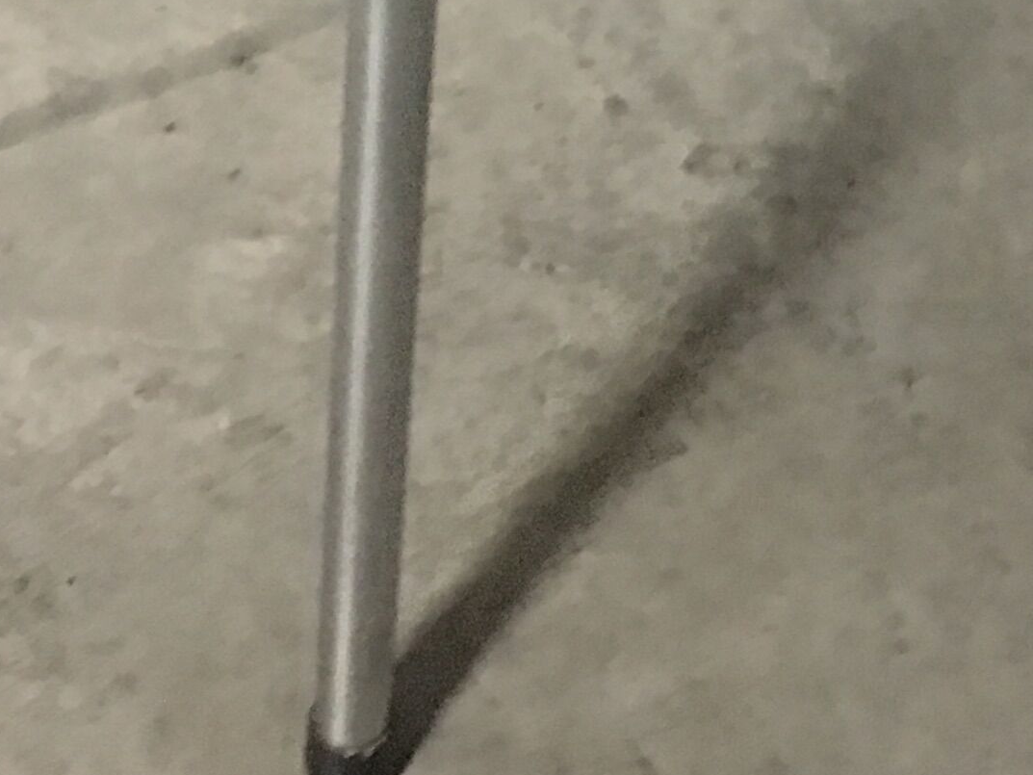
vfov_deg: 12.8
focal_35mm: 109
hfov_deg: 18.0
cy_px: -420
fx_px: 3253
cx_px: 656
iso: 125
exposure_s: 1/4
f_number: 2.2
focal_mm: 4.15
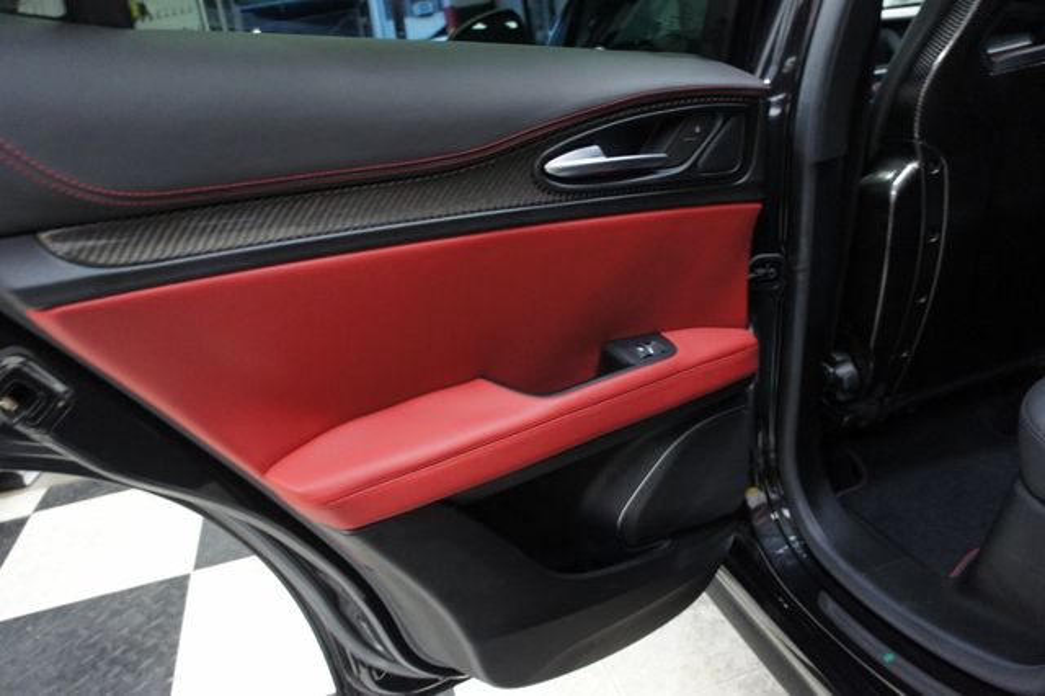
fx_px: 783
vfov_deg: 47.9
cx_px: 522
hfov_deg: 67.4
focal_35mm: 27
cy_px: 348
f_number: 3.5
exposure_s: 1/25
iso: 1600
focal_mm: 18
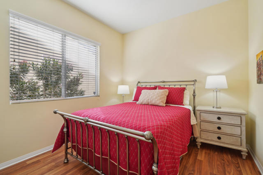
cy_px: 88
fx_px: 117
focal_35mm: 16
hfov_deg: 96.7
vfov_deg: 73.8
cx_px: 132
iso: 320
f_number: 8
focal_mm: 16
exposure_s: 1/30
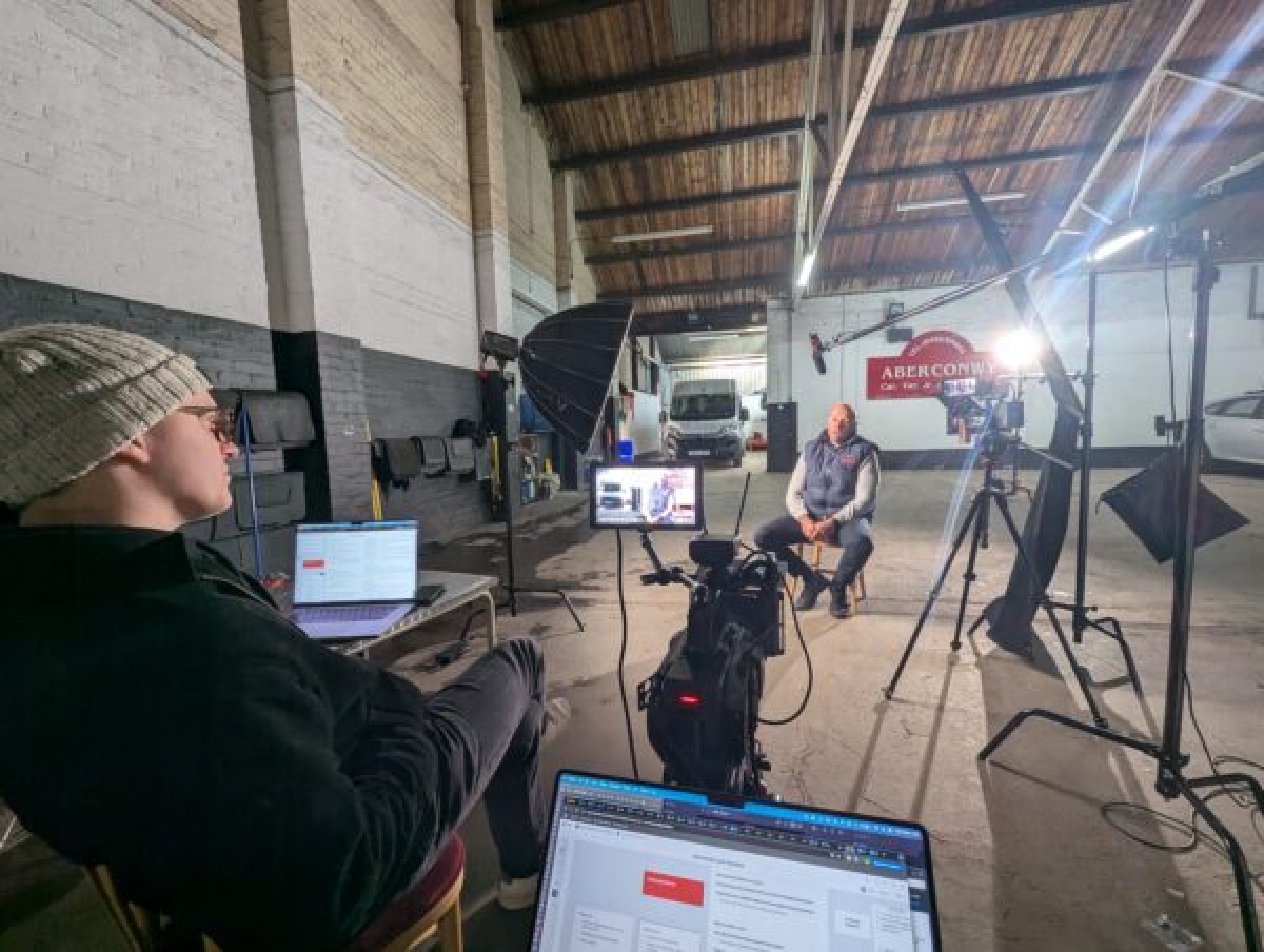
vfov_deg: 90.1
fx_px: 475
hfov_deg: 106.1
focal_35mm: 13
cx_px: 632
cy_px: 476
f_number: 2.2
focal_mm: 1.95
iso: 70
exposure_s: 1/23.8
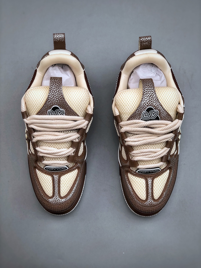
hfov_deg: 25.7
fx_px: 441
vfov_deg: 33.8
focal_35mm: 57
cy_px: 134
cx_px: 100
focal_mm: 6.6
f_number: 2.8
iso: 32
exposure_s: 1/100
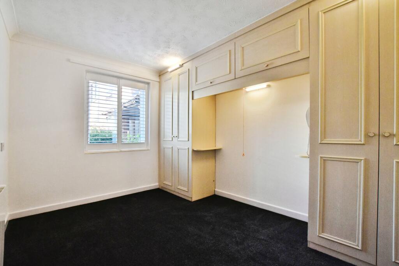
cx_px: 200
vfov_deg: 77.3
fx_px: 166
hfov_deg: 100.4
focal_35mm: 15
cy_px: 133
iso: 6400
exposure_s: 1/160
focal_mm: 10
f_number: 8
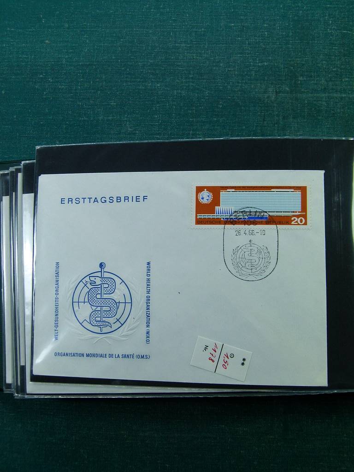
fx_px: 545
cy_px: 236
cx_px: 177
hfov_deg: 36.0
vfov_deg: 46.8
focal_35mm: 40
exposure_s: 1/100
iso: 100
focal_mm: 7.3
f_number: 3.6
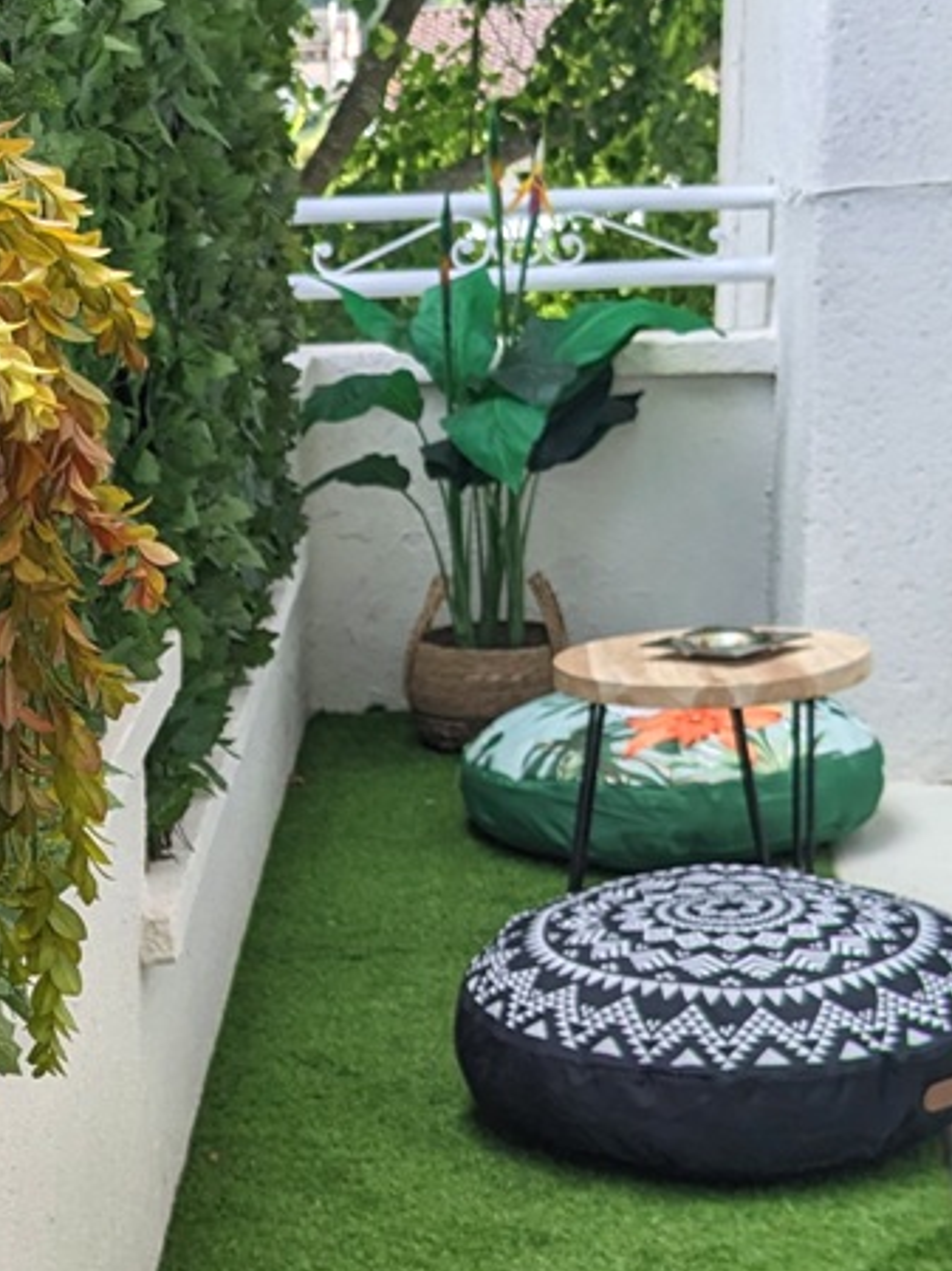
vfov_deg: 24.3
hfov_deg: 17.7
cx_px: -113
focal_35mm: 80
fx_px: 2936
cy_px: 863
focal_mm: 4.38
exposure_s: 1/779
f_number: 1.73
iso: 54
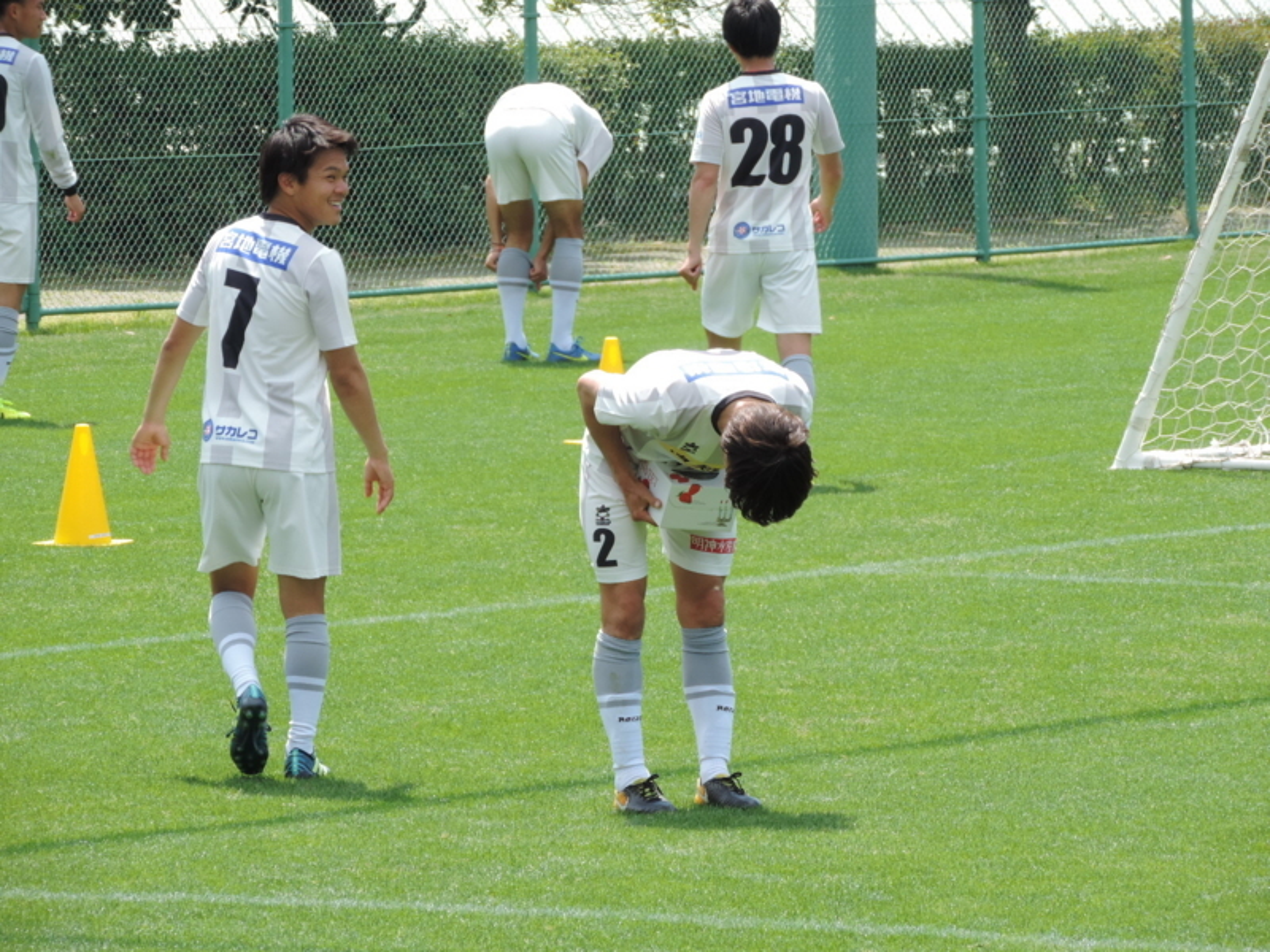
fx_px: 12841
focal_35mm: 350
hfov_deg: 5.7
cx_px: 635
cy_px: 476
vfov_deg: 4.2
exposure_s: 1/200
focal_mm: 62.4
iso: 80
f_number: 4.8
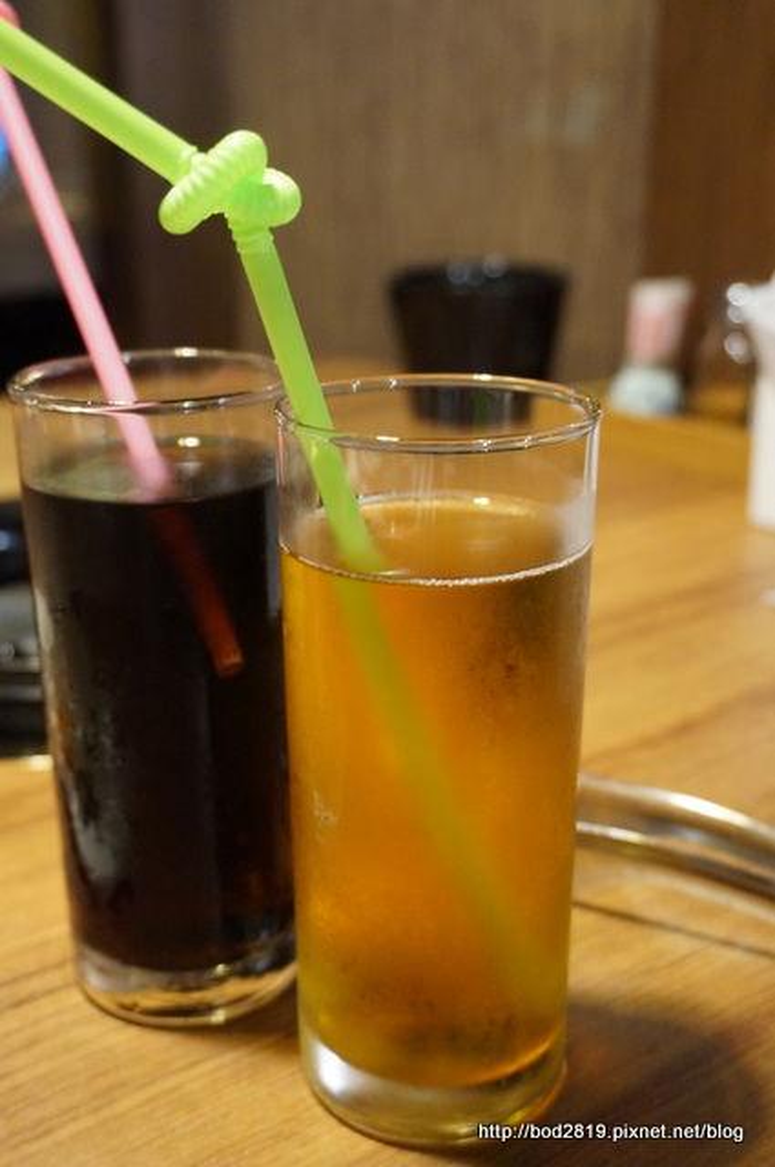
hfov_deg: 34.1
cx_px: 388
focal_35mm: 39
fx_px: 1263
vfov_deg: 49.6
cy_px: 584
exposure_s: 1/15
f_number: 4.5
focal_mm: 26
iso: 3200
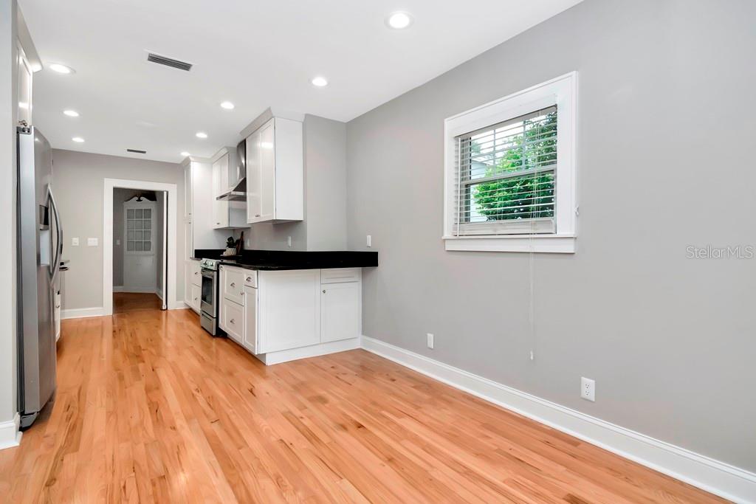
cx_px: 378
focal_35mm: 16
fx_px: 347
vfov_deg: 72.1
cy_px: 252
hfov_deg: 95.0
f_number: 9
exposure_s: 1/60
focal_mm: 11
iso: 640
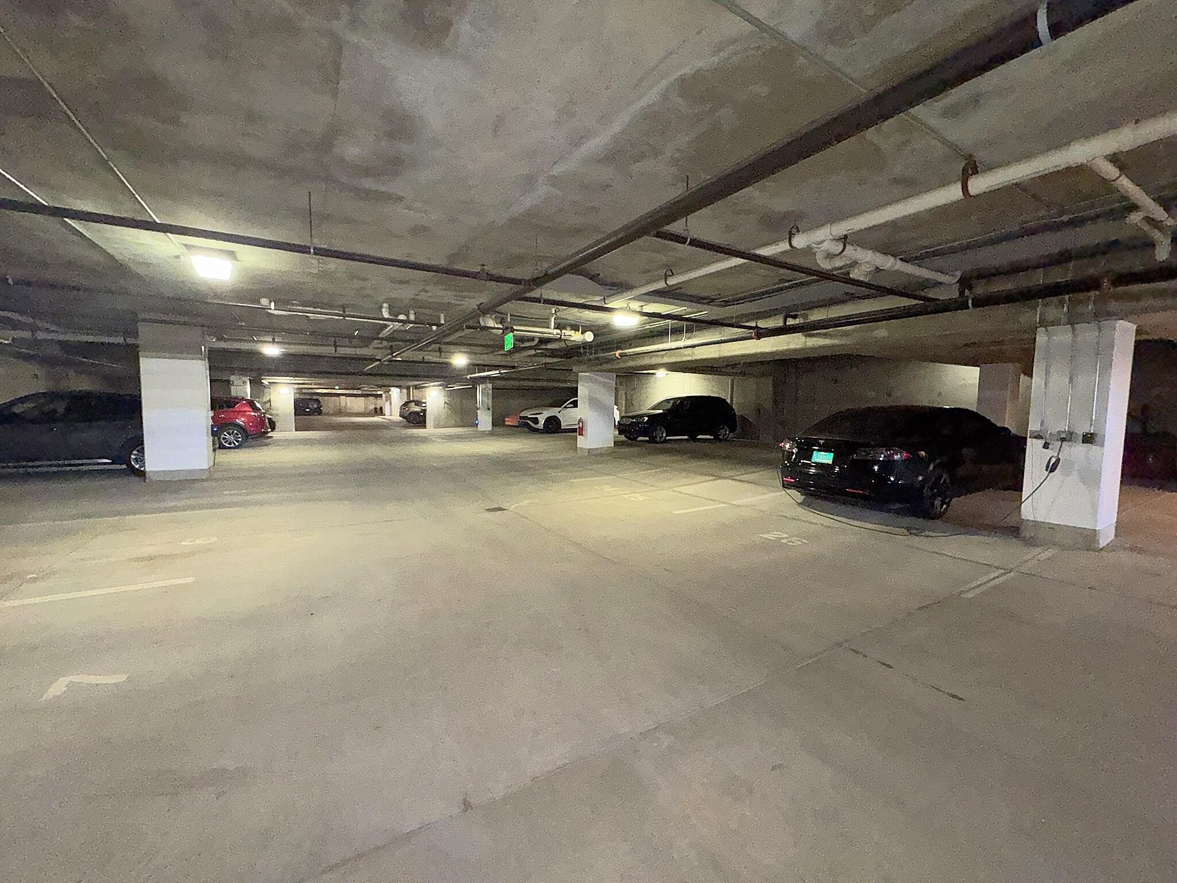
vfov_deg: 85.7
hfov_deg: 102.1
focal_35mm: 14
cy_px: 442
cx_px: 588
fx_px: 476
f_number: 2.2
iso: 400
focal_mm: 2.22
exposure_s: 1/40
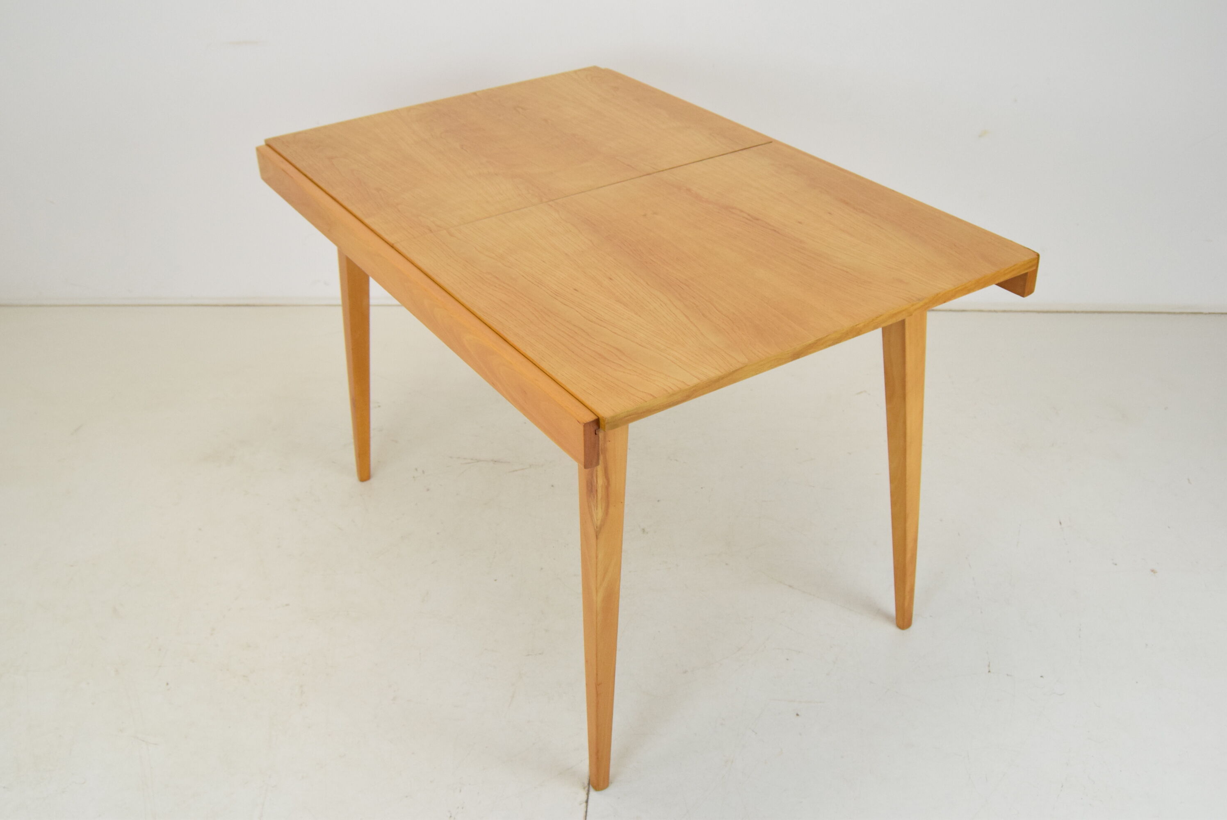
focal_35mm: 34
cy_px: 410
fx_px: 1177
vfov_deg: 38.4
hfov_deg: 55.1
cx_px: 614
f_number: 7.1
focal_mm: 23
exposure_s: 1/200
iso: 1600
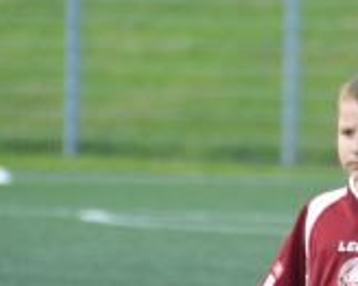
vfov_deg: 1.5
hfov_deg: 1.9
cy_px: 274
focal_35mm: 1027
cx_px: 561
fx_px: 10875
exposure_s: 1/500
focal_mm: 200
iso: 400
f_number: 5.6
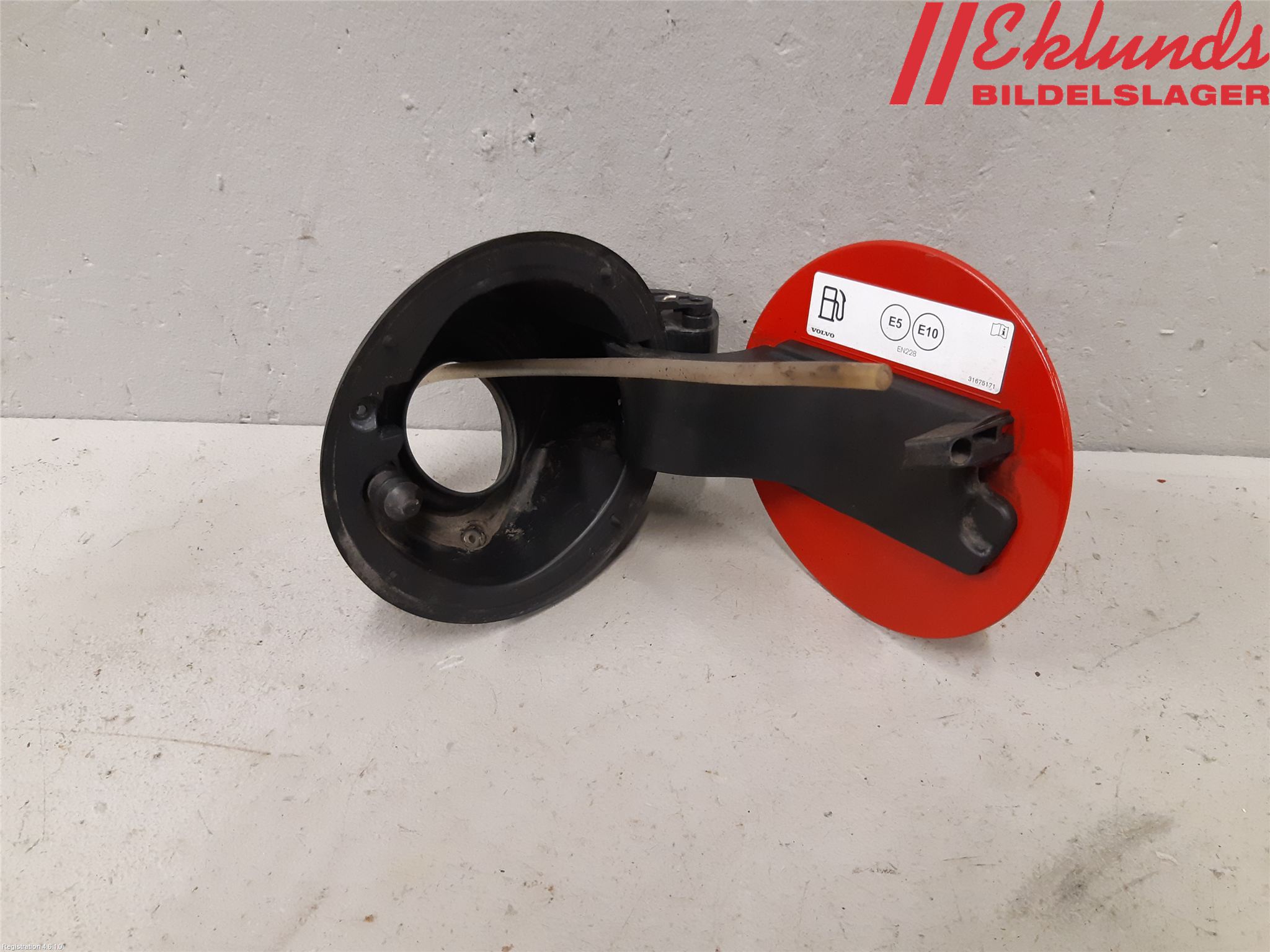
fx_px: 954
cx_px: 635
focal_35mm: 26
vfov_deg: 53.1
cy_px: 476
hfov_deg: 67.3
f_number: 1.7
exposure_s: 1/50
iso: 200
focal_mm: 3.93
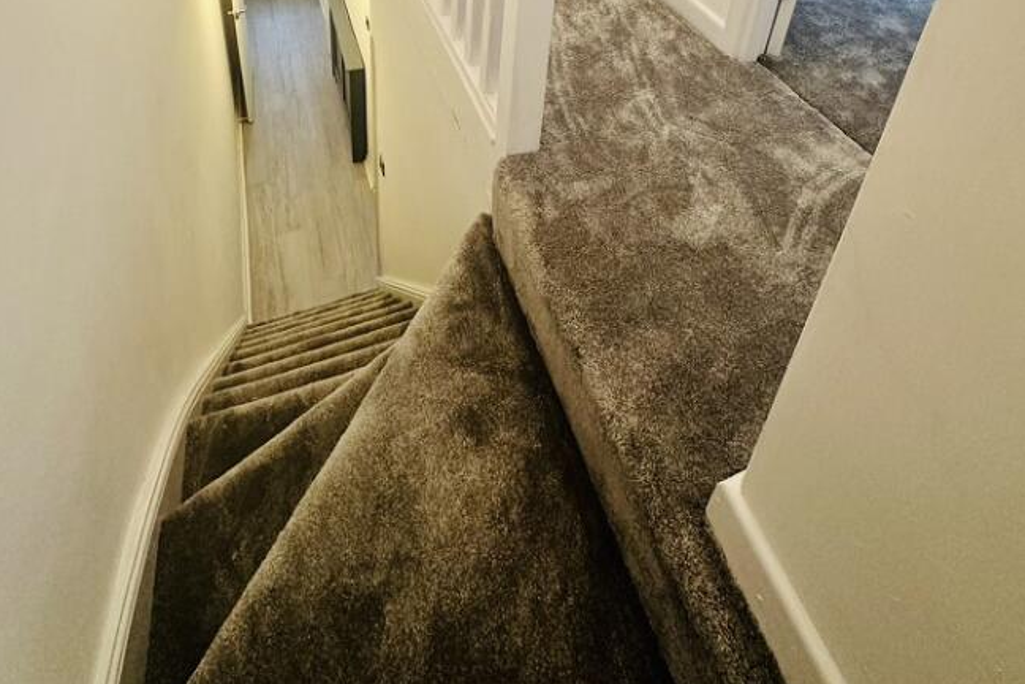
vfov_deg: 43.4
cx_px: 500
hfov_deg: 76.1
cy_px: -60
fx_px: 655
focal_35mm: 23
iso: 250
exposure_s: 1/100
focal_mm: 2.22
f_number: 2.2
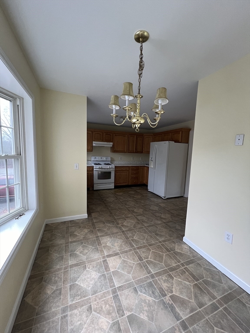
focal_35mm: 13
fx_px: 125
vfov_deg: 106.2
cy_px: 166
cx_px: 125
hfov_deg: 89.9
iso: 250
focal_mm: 1.57
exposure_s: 1/63
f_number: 1.8
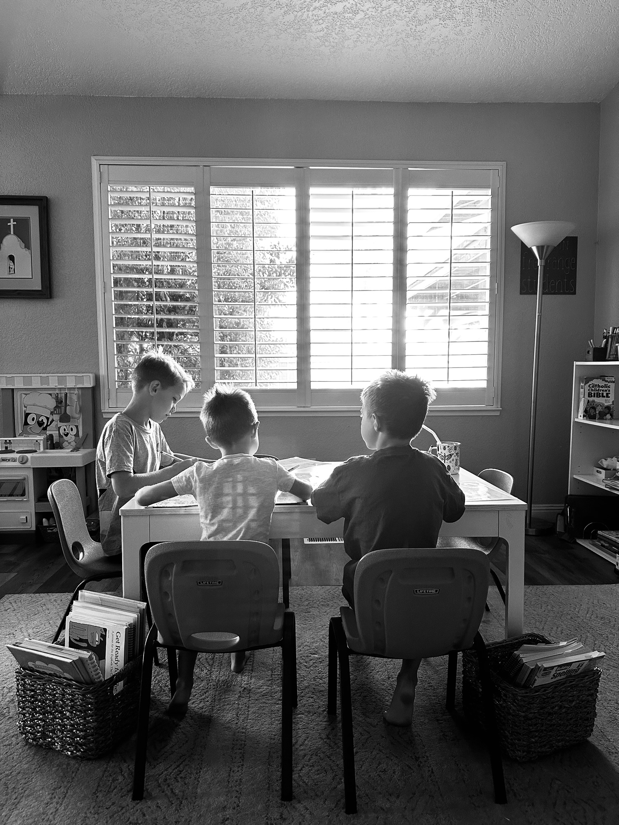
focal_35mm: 24
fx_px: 572
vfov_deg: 71.6
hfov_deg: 56.8
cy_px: 412
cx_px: 310
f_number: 1.78
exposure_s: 1/77
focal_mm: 6.86
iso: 250
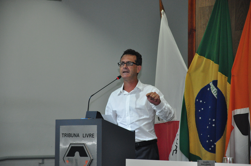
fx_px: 1097
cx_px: 126
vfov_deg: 8.7
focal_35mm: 158
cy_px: 83
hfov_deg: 13.1
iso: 1600
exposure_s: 1/160
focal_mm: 105
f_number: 6.3
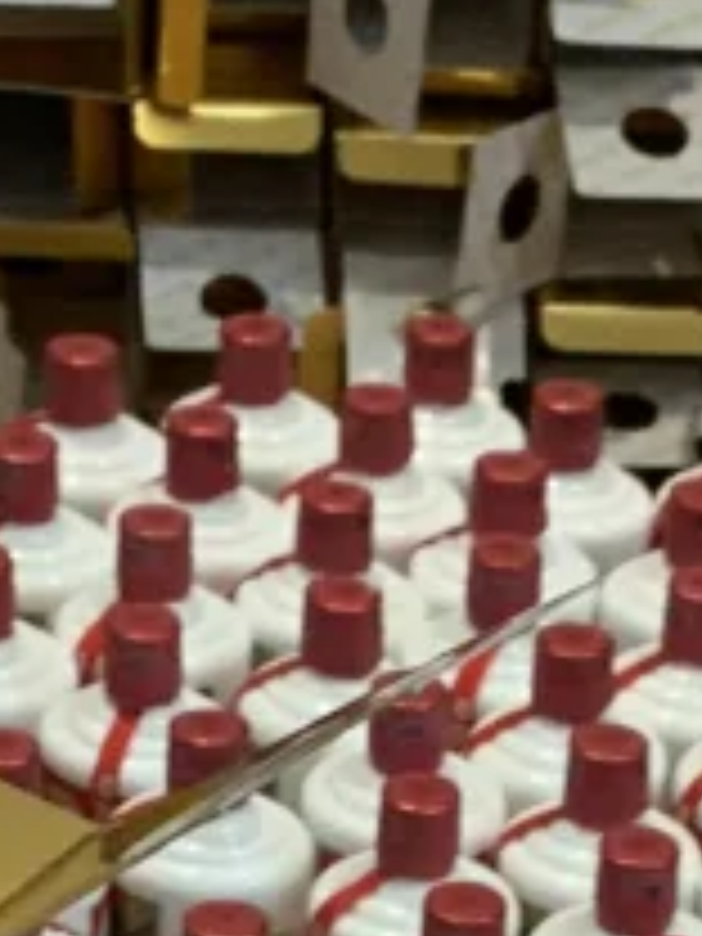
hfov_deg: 8.2
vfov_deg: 10.0
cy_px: 2043
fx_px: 4867
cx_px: 729
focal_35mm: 180
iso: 50
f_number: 1.8
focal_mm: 4.25
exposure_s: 1/50
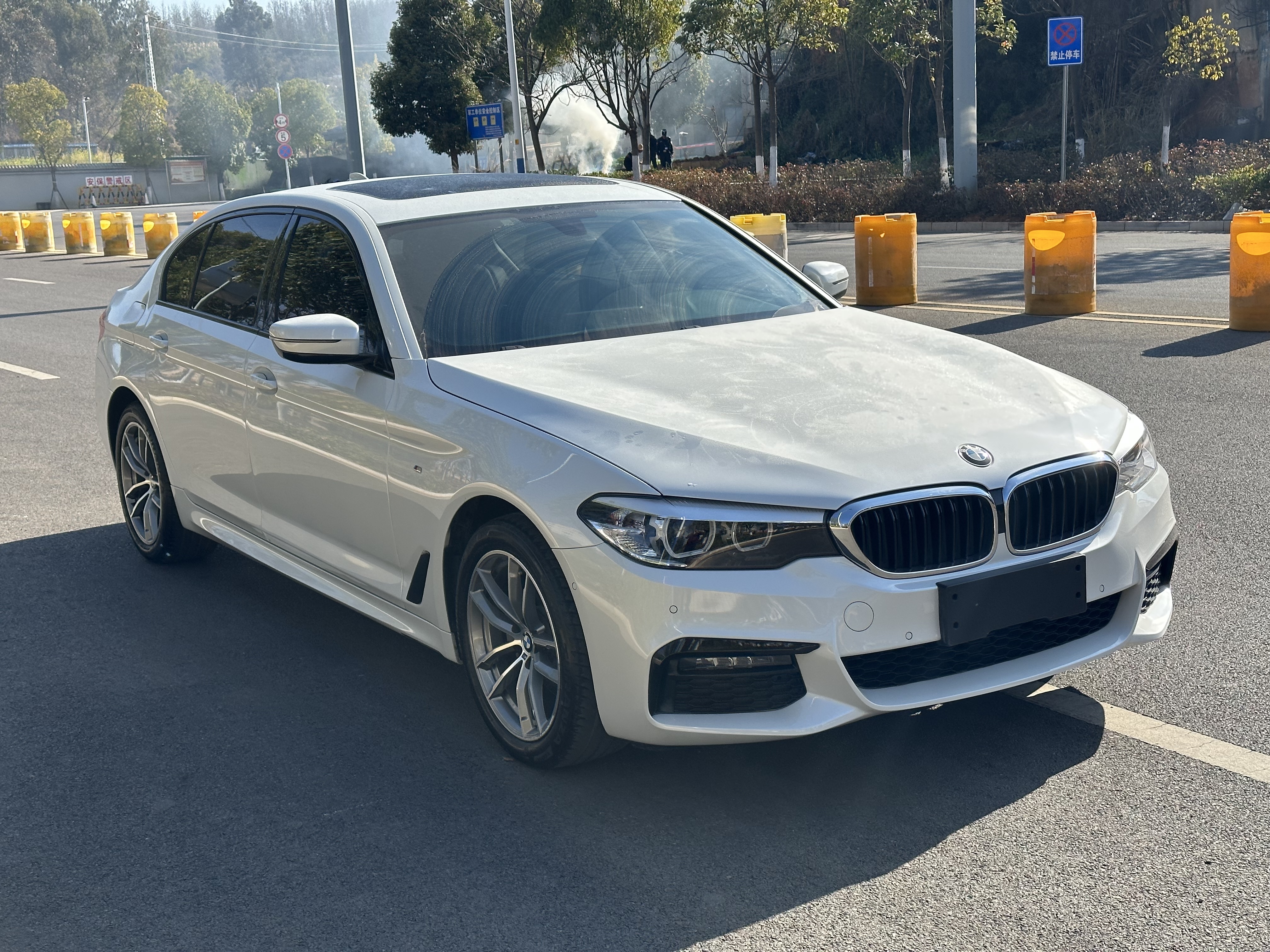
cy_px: 476
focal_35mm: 48
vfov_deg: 30.3
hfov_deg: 39.7
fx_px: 1761
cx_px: 635
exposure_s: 1/3257
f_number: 1.78
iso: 64
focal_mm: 6.86
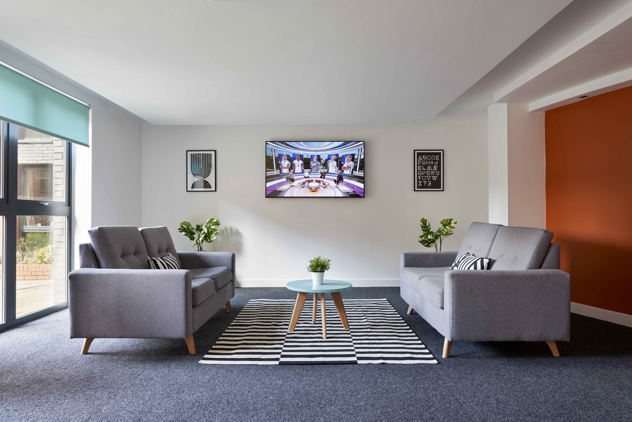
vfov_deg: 53.1
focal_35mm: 24
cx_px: 316
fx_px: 421
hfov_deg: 73.7
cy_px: 211
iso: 50
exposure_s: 1/20
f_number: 10
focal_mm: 24
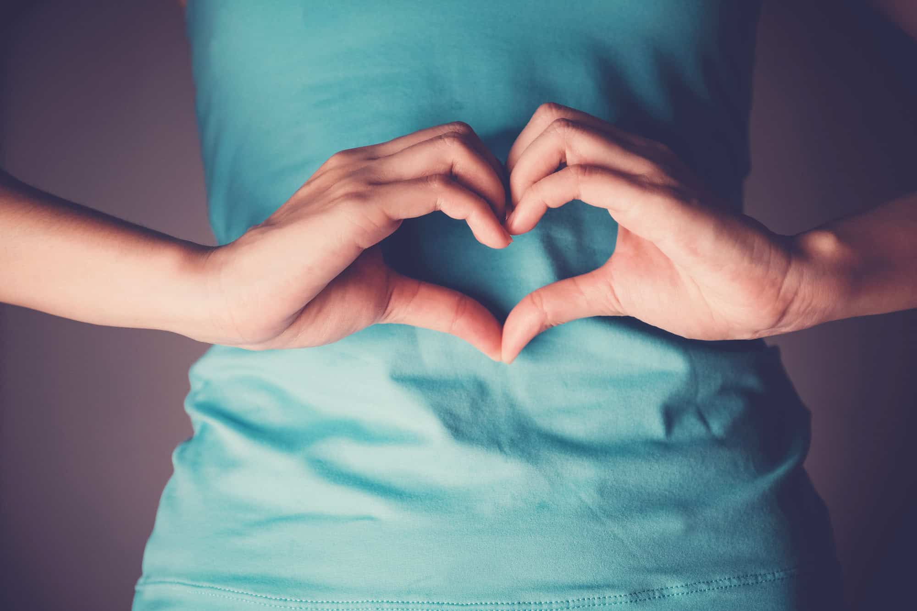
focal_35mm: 77
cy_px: 306
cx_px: 458
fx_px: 1961
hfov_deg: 26.3
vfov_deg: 17.7
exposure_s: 1/110
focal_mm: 51.6
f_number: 2.8
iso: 500
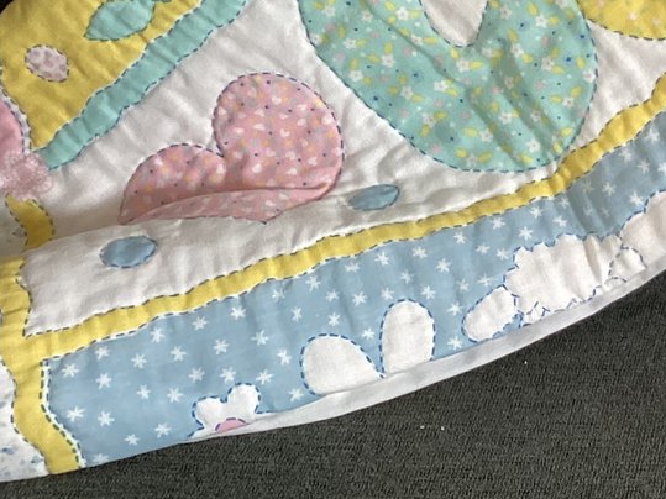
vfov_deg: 16.4
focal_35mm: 87
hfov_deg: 20.5
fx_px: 1673
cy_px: -71
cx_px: 874
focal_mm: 3.3
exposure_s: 1/60
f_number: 2.4
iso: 100
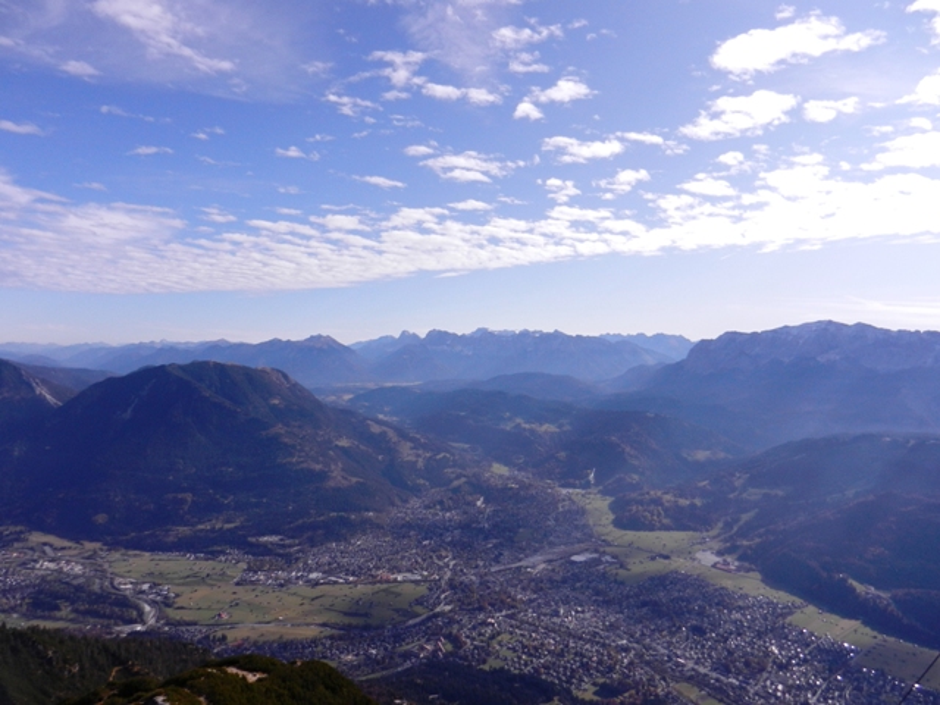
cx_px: 470
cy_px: 352
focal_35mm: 25
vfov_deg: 54.9
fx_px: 679
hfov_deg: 69.4
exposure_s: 1/640
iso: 160
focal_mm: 4.5
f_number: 7
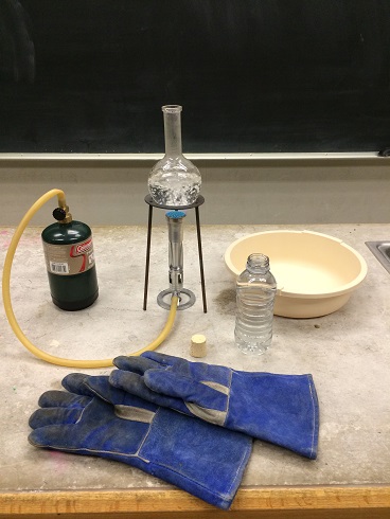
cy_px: 260
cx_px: 195
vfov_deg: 59.9
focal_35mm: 30
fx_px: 450
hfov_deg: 46.8
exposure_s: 1/30
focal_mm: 4.12
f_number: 2.2
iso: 64
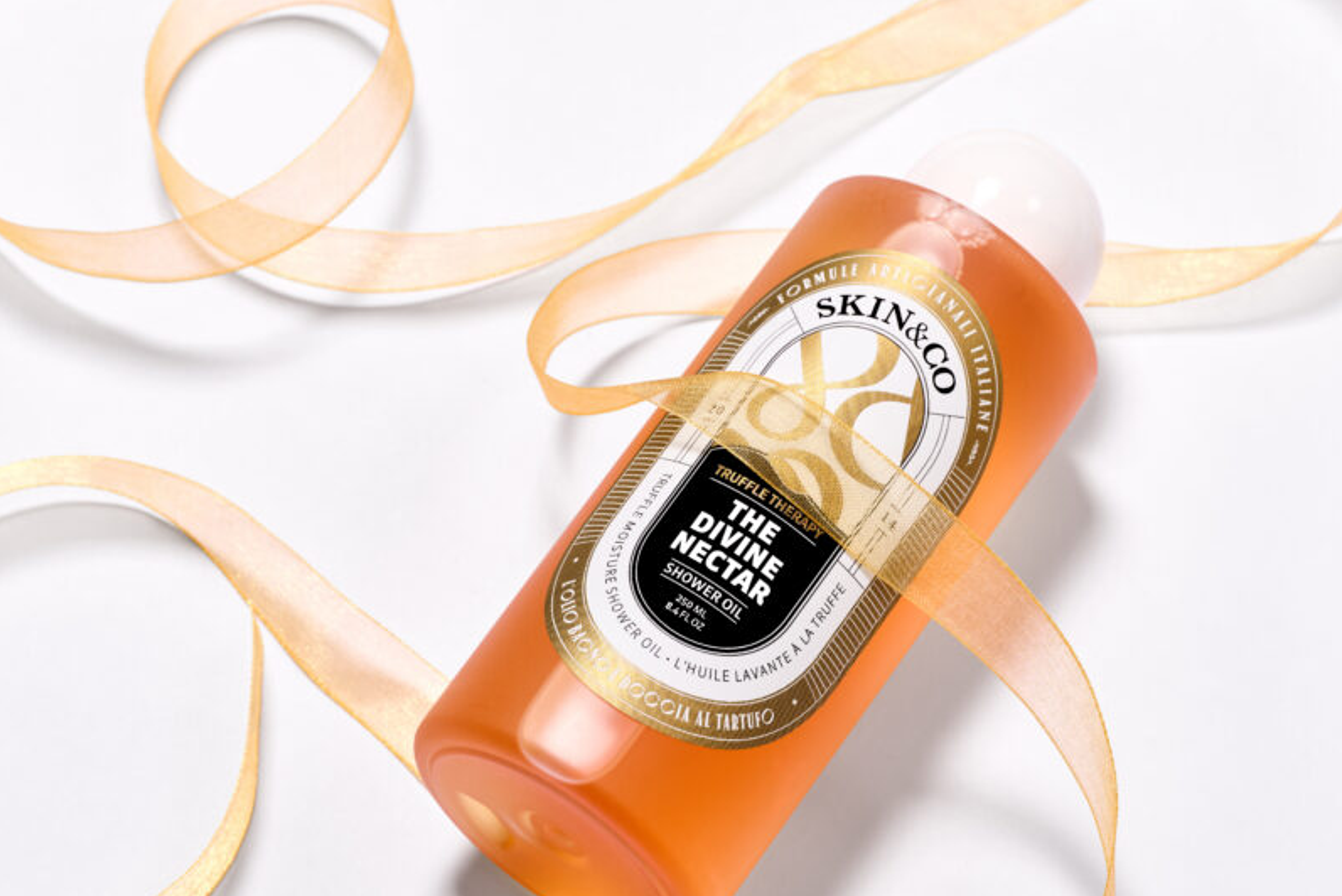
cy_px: 478
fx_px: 5033
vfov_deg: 10.2
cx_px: 684
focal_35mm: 135
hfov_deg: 15.2
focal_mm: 105
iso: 100
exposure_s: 1/160
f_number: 13
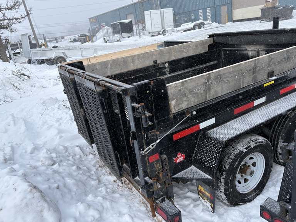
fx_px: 231
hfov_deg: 65.3
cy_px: 108
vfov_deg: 51.4
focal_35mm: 27
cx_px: 148
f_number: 1.6
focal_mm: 5.96
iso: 50
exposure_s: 1/1311
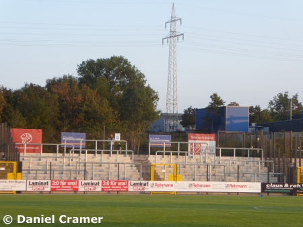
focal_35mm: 124
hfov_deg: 15.9
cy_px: 114
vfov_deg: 12.0
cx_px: 152
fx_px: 1086
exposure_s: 1/60
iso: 100
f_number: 5.2
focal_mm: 22.3
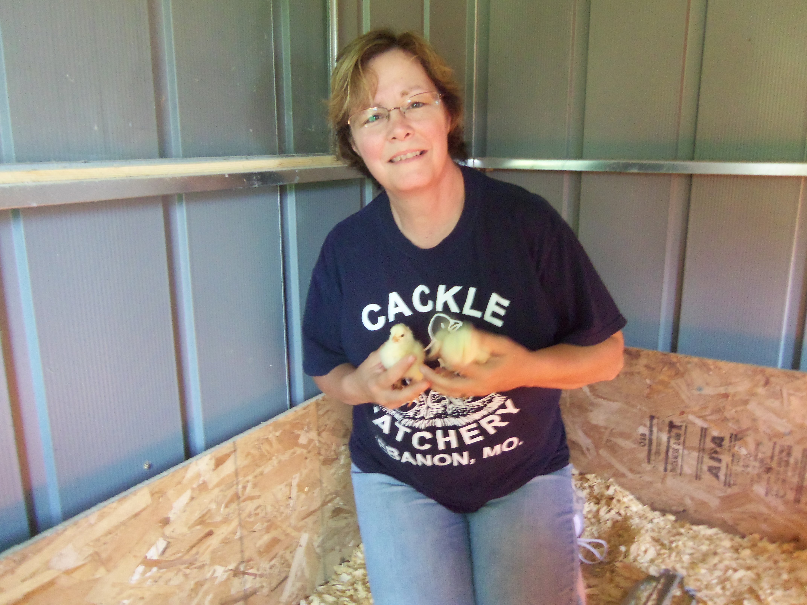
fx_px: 653
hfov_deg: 63.4
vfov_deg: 49.7
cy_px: 302
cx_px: 404
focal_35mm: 28
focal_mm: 5.1
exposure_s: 1/20
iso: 400
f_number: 3.9
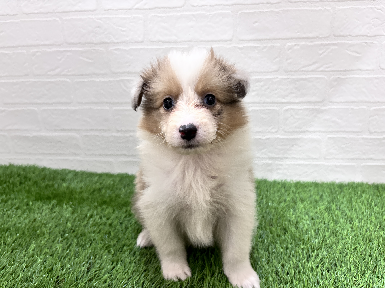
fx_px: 289
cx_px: 192
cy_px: 144
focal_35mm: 26
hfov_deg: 67.3
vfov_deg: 53.1
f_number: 1.6
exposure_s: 1/50
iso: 200
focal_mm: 5.96
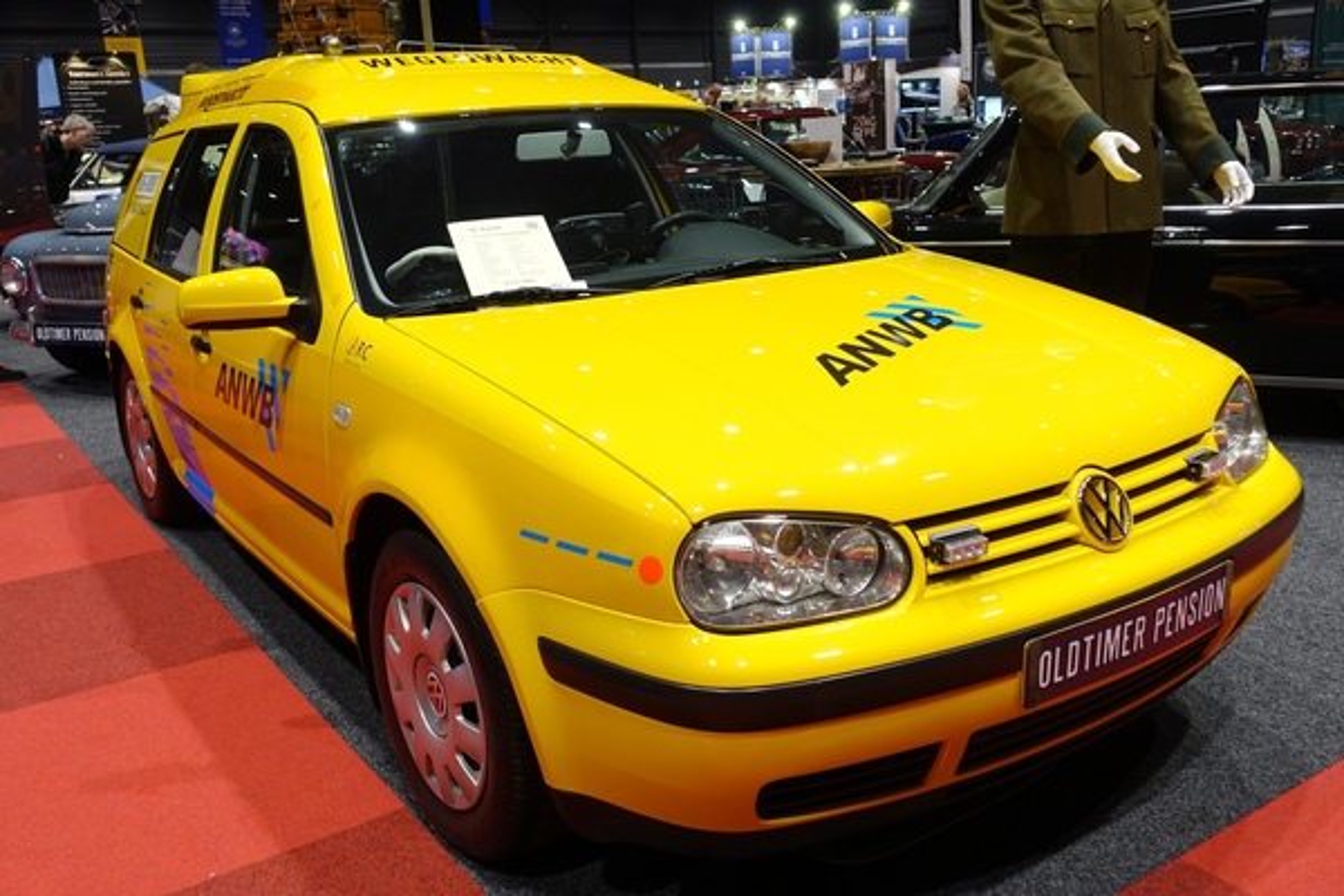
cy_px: 448
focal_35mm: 31
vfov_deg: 42.3
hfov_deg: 60.3
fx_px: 1157
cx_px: 672
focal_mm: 11.45
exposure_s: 1/40
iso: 250
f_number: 2.5
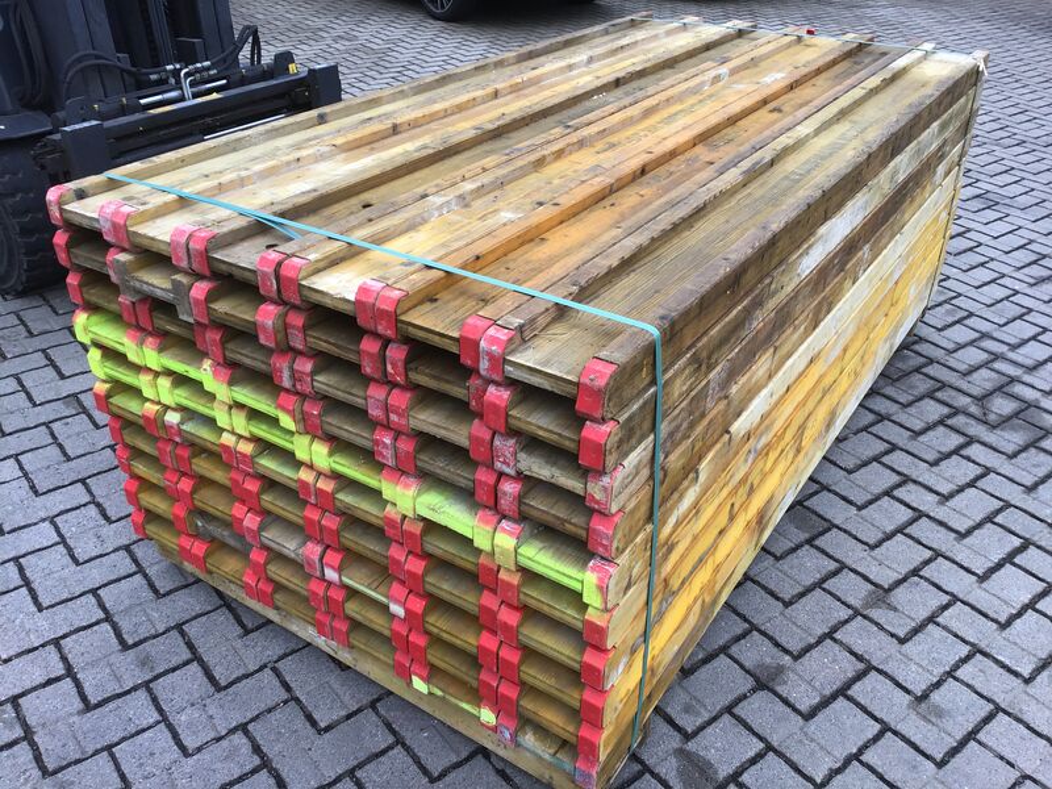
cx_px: 526
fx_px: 942
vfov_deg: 45.4
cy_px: 394
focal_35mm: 31
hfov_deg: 58.4
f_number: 2.4
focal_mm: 3.3
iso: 25
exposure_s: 1/50
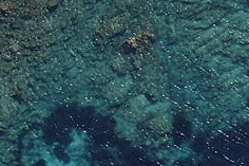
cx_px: -501
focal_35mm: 298
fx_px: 2060
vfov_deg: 4.5
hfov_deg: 6.3
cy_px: -276
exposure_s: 1/800
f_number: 5.6
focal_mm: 44
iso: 320
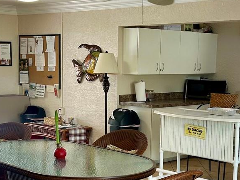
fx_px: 499
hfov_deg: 27.0
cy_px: 131
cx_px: 121
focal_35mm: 72
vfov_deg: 20.3
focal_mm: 5.7
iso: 50
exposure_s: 1/129
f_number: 1.5
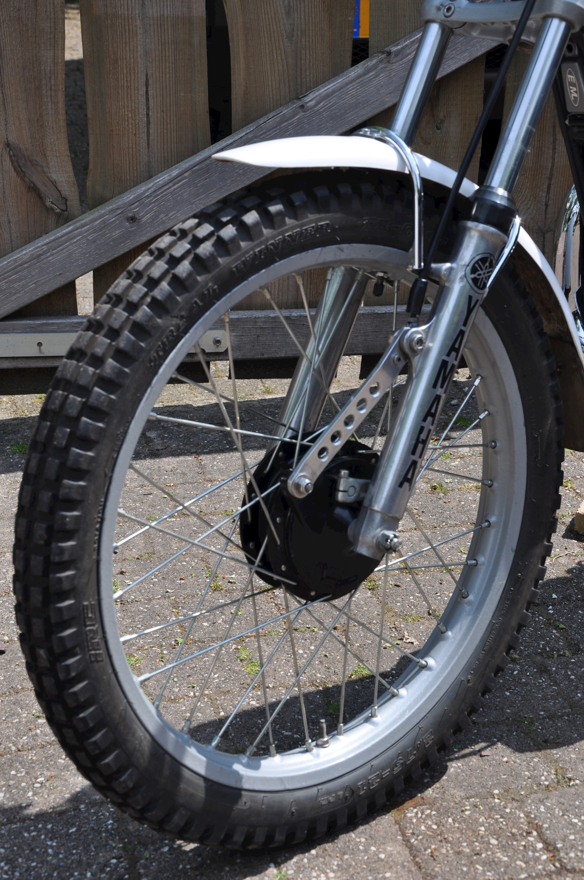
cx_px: 292
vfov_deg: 31.9
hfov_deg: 21.5
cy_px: 440
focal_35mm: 63
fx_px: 1537
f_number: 9
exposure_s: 1/320
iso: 200
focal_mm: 42
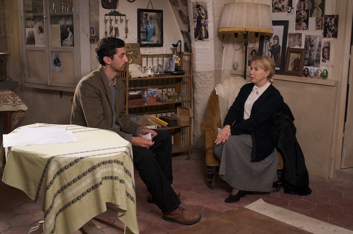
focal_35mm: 42
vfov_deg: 31.8
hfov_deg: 46.5
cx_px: 176
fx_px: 411
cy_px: 117
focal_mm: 28
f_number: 2.8
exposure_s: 1/80
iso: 500
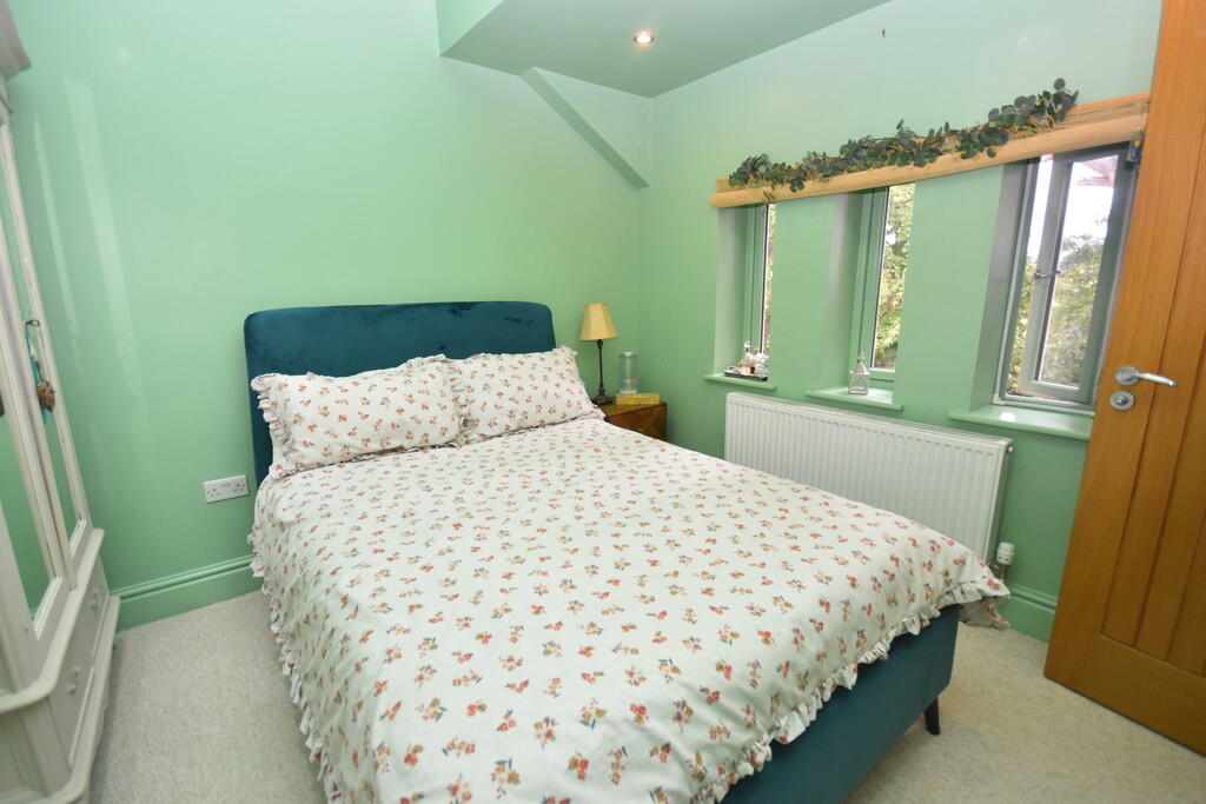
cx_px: 603
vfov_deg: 77.3
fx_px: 503
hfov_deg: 100.4
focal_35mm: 15
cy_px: 402
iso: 800
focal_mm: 10
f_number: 4.5
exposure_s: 1/160
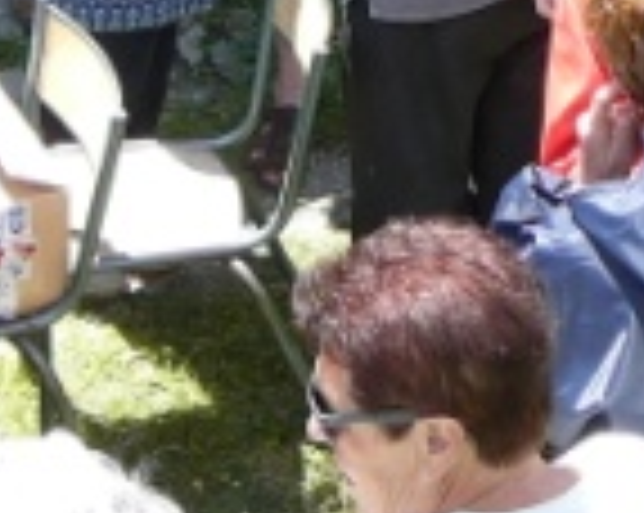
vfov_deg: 9.1
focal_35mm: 165
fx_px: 3141
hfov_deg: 11.7
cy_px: -212
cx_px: 347
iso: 80
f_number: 3.2
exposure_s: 1/200
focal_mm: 6.4
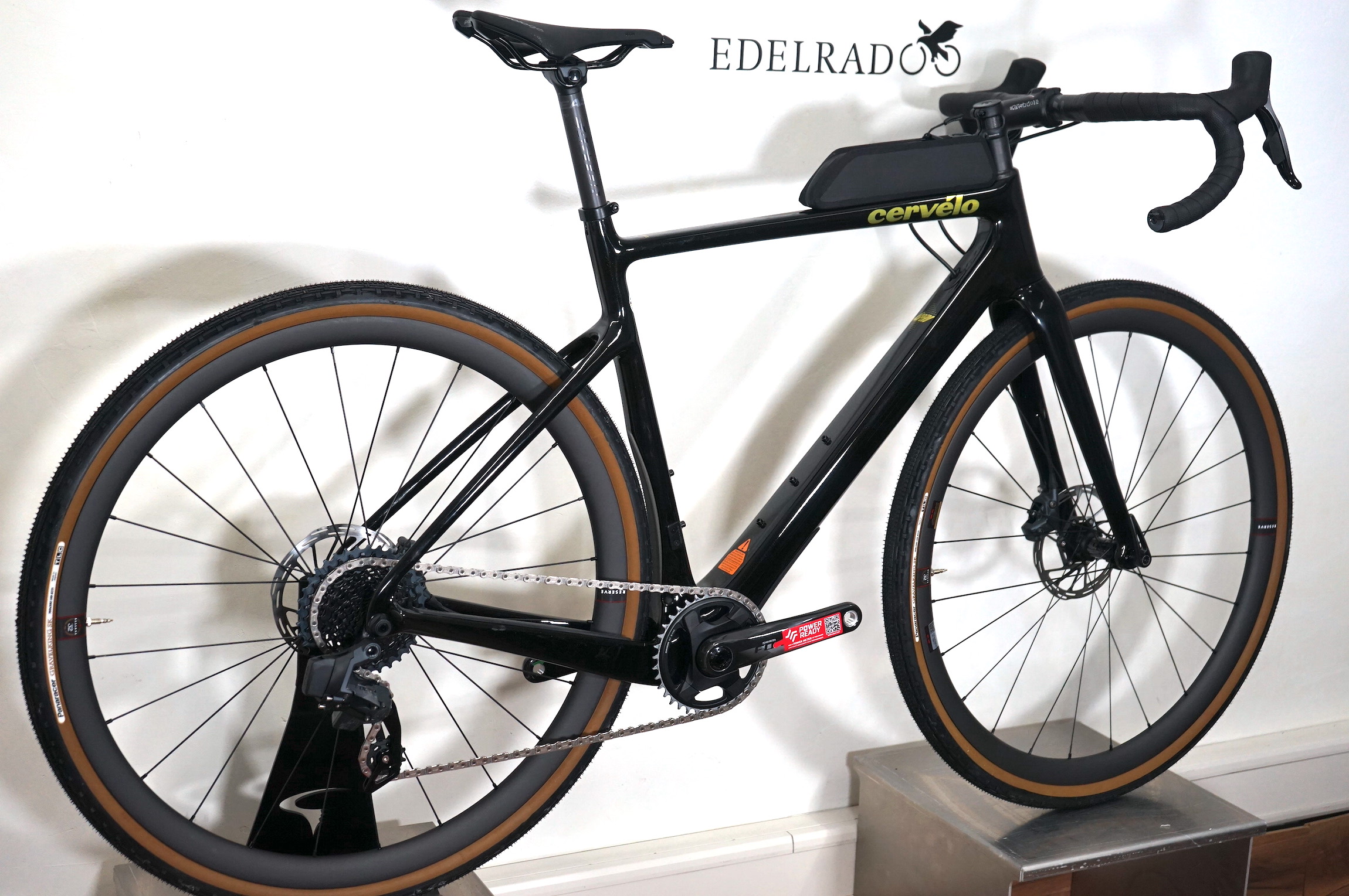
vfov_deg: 26.9
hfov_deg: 39.6
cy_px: 448
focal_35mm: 50
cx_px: 674
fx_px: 1872
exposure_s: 1/160
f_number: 5
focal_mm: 50
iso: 1000
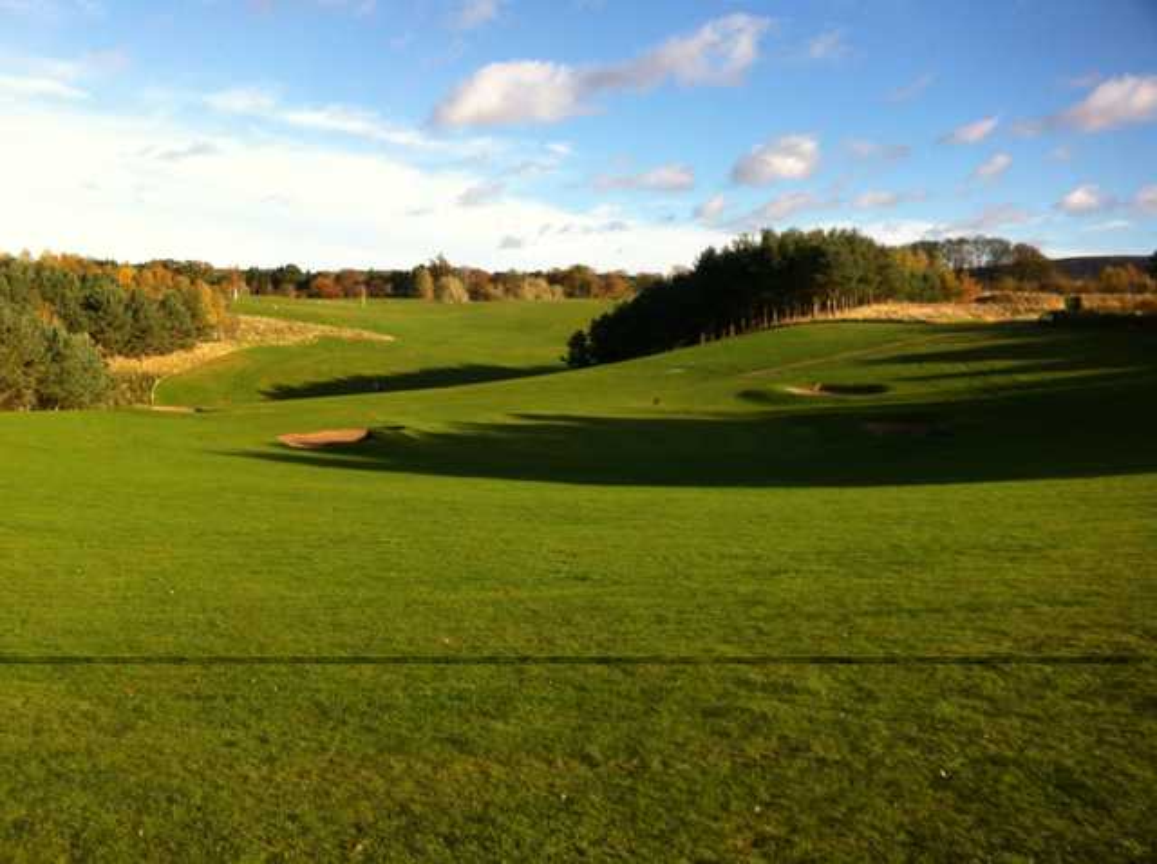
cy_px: 432
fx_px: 1168
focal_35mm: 35
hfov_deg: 52.7
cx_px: 578
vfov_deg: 40.6
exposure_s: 1/736
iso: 80
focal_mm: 3.85
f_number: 2.8
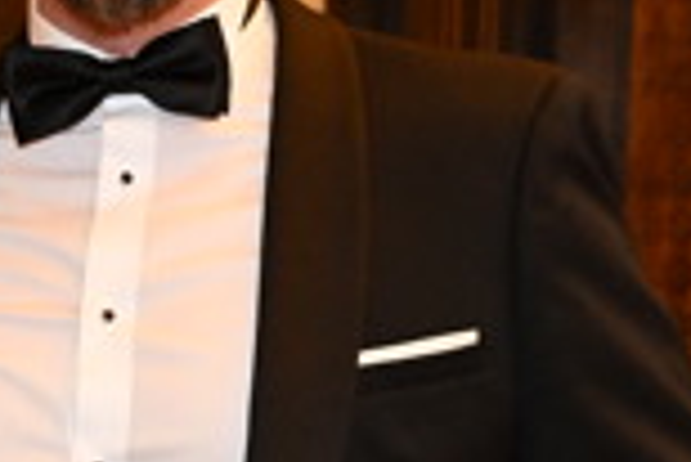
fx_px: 3362
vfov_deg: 7.8
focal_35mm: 175
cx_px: -72
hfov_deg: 11.6
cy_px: 525
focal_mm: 39
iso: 4000
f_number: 5
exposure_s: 1/60
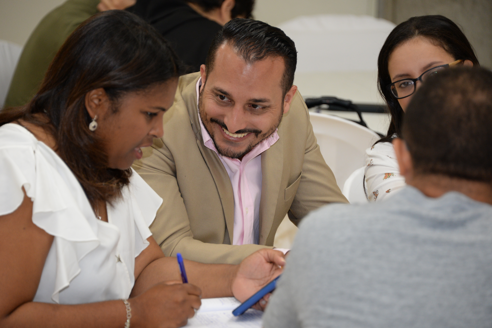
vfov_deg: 6.5
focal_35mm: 210
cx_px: 246
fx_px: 2871
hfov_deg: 9.8
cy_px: 164
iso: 1600
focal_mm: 210
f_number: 5.6
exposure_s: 1/160
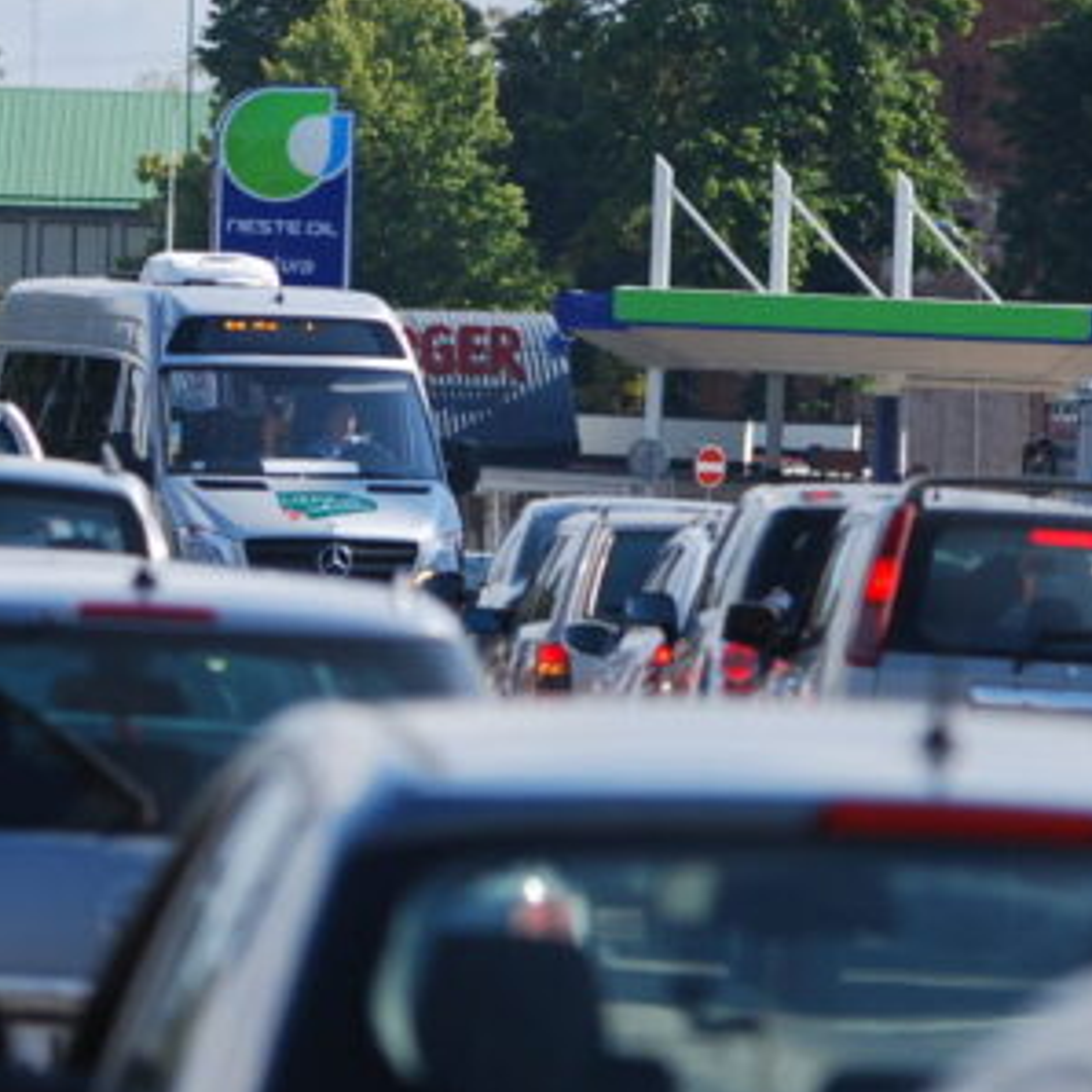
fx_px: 24250
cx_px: 114
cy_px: 282
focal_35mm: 679
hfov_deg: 2.6
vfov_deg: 2.6
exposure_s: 1/1000
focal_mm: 155
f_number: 4
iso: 180
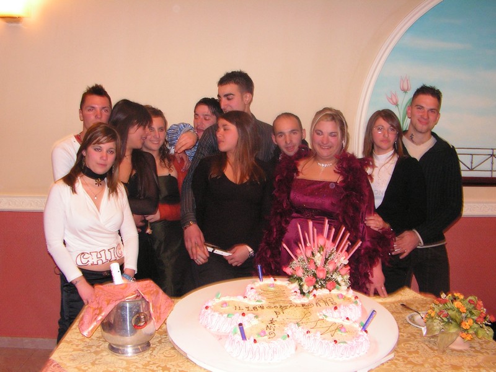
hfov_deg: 51.4
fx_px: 516
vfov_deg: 39.7
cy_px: 186
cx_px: 248
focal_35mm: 36
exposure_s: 1/40
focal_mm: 6
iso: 200
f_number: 3.2
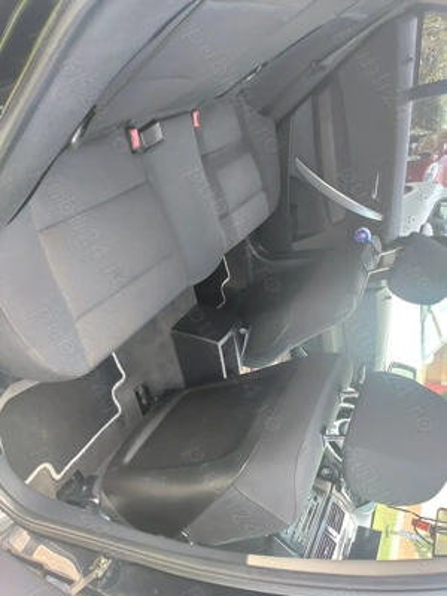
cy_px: 298
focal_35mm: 26
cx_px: 224
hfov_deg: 53.1
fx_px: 448
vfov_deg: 67.3
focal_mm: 4.77
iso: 436
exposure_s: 1/50
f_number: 1.75
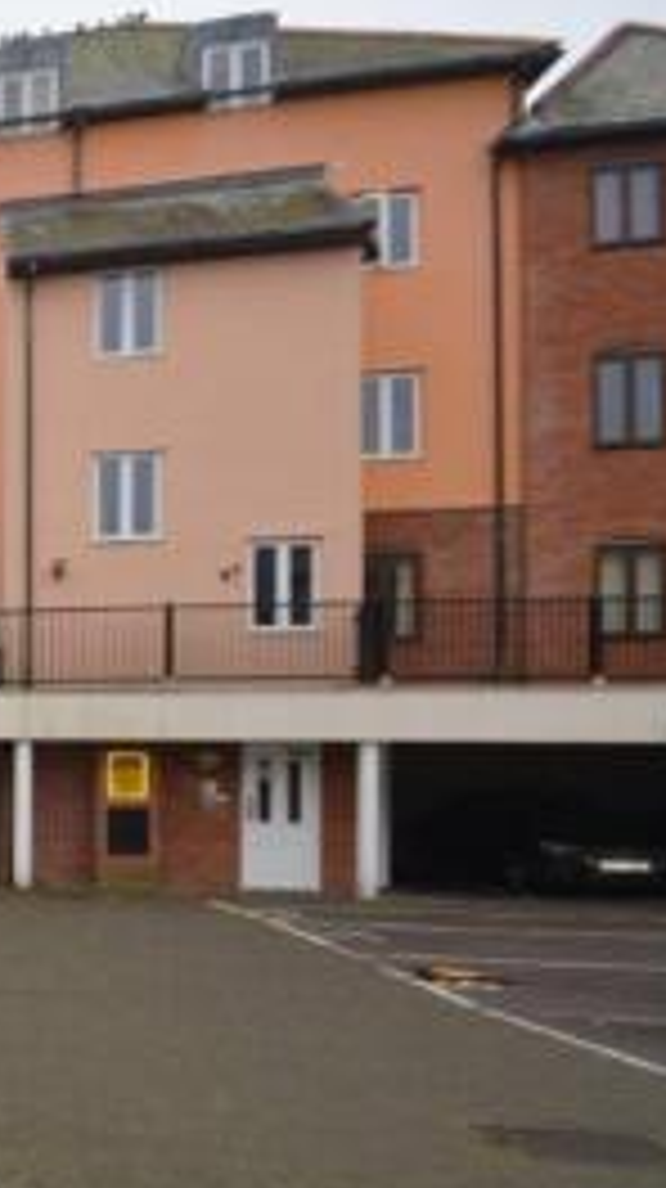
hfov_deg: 20.7
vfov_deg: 51.3
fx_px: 1228
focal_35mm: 39
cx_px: -542
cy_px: 713
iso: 200
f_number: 3.5
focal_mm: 10
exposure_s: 1/200
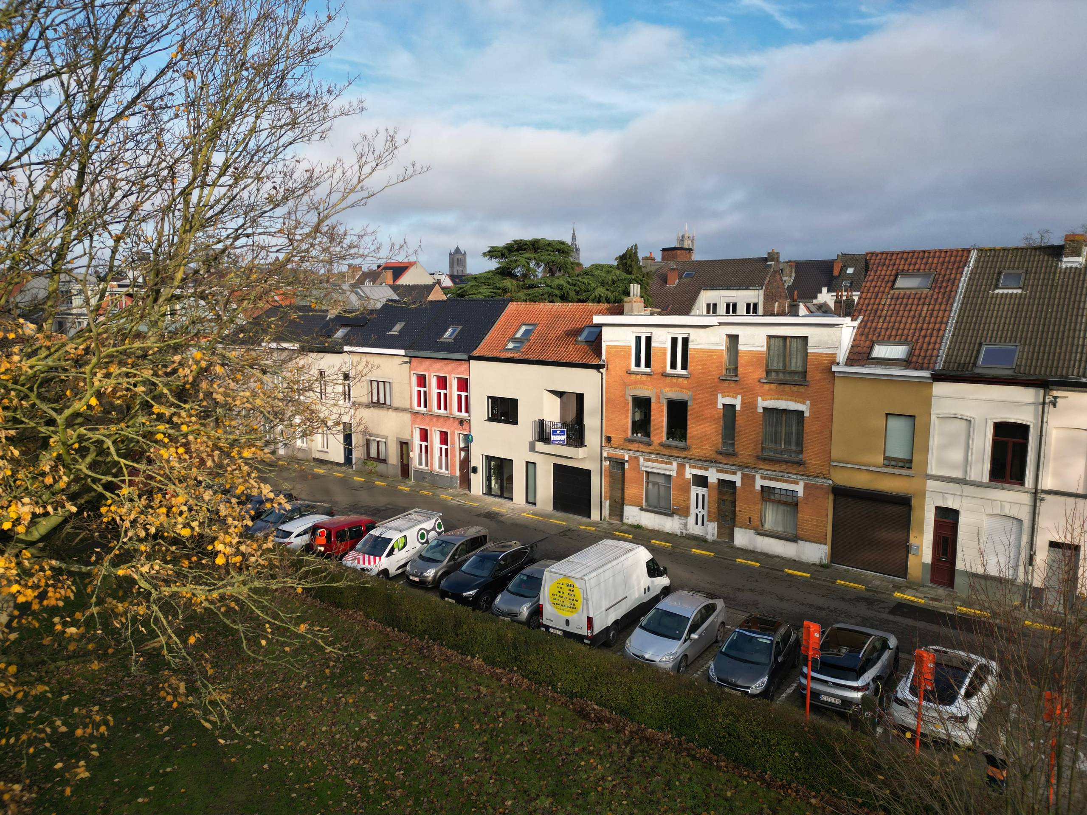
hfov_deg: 71.6
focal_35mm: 24
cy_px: 408
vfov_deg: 56.8
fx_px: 754
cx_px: 544
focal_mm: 6.72
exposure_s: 1/50
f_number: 1.7
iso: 100
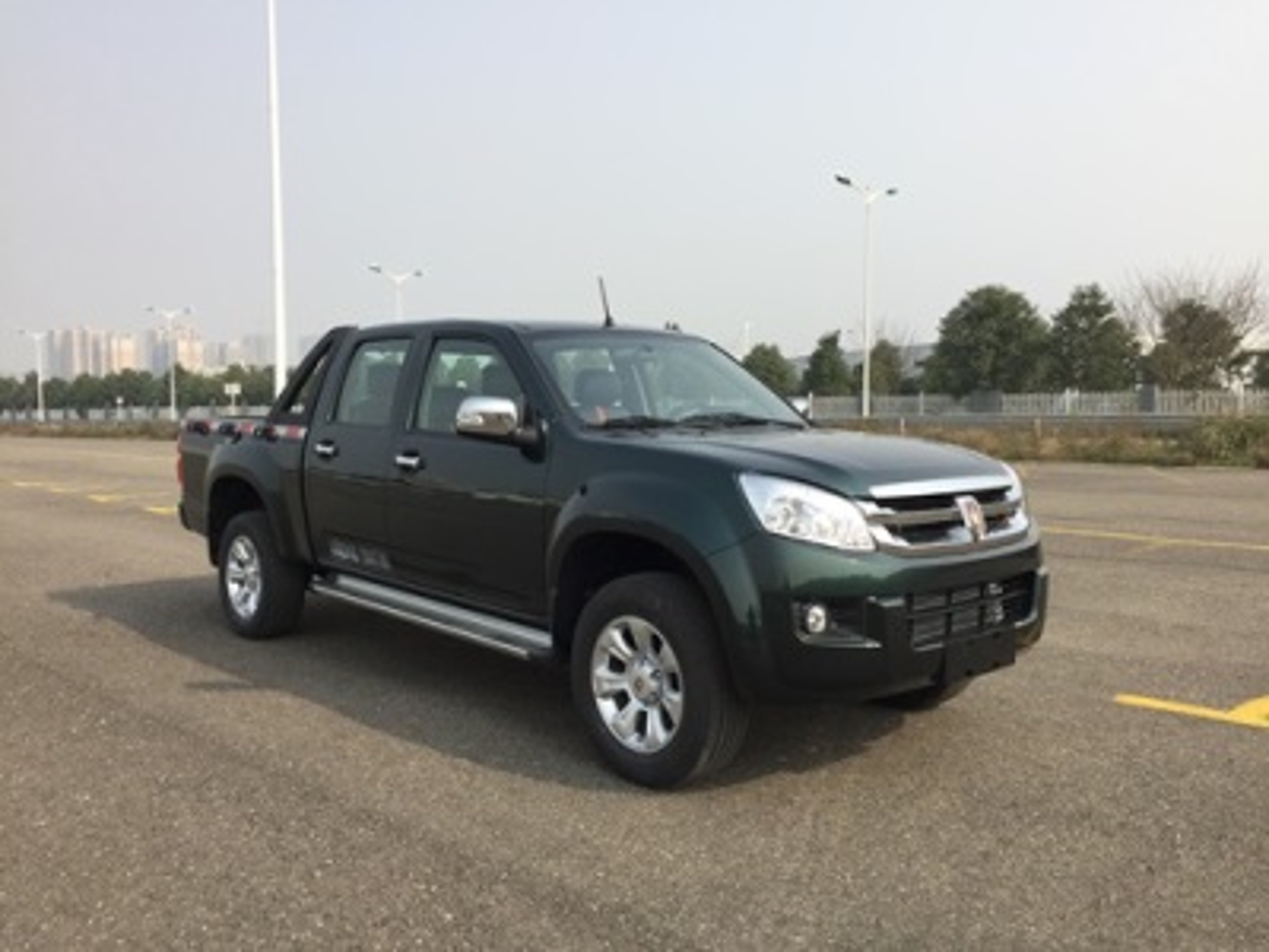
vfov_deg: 48.2
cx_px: 634
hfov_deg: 61.7
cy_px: 476
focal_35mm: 29
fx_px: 1063
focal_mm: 4.15
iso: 32
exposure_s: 1/1163
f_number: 2.2
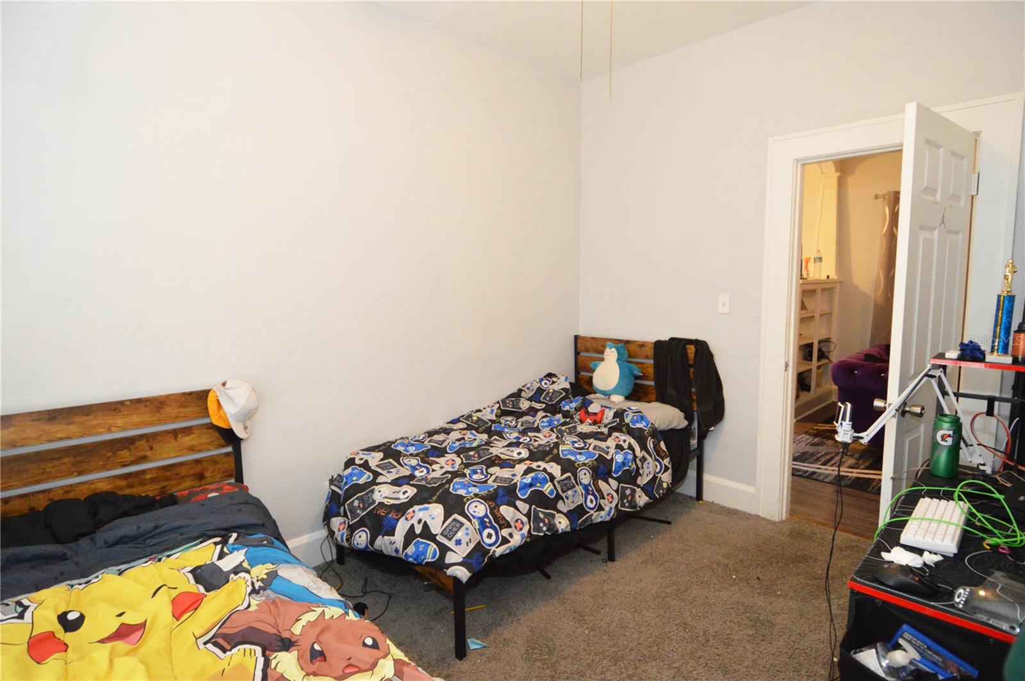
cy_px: 340
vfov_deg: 67.3
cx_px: 512
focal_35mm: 18
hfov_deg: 90.1
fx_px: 512
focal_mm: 12
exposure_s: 1/60
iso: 2200
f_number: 4
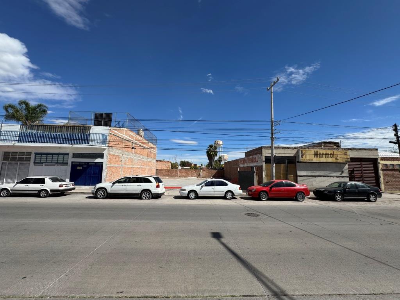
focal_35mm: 14
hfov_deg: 102.1
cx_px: 200
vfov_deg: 85.7
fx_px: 162
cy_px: 150
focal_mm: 2.22
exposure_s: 1/3106
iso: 50
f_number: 2.2
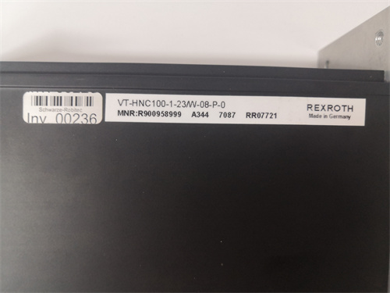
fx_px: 304
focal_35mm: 27
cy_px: 146
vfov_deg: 51.4
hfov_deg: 65.3
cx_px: 195
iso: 320
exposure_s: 1/33.3
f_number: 1.8
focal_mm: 3.95
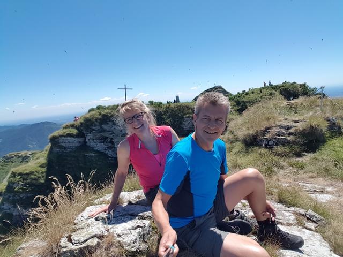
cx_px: 172
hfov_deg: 79.0
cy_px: 128
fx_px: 208
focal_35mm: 21
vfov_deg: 63.4
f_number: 1.7
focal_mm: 2.1
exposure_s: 1/2008
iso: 50
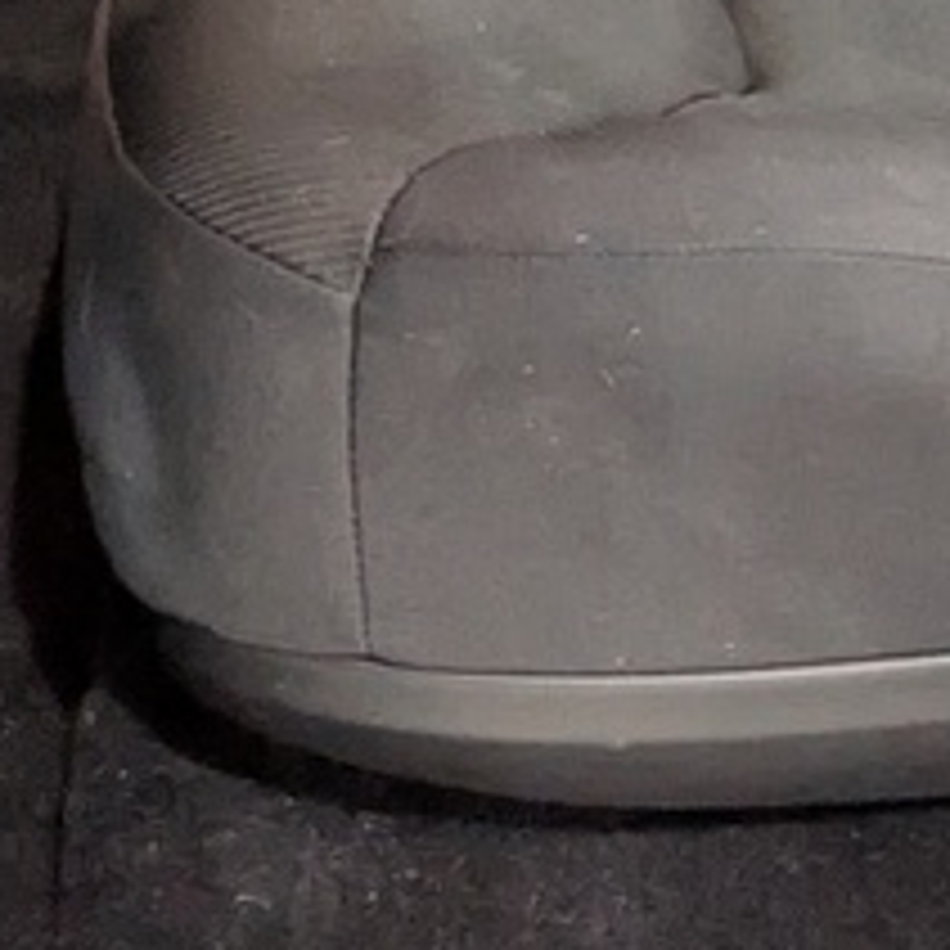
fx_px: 1863
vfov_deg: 21.8
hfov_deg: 28.5
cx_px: 608
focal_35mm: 60
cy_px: -608
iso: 454
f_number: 2.2
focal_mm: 1.83
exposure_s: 1/24
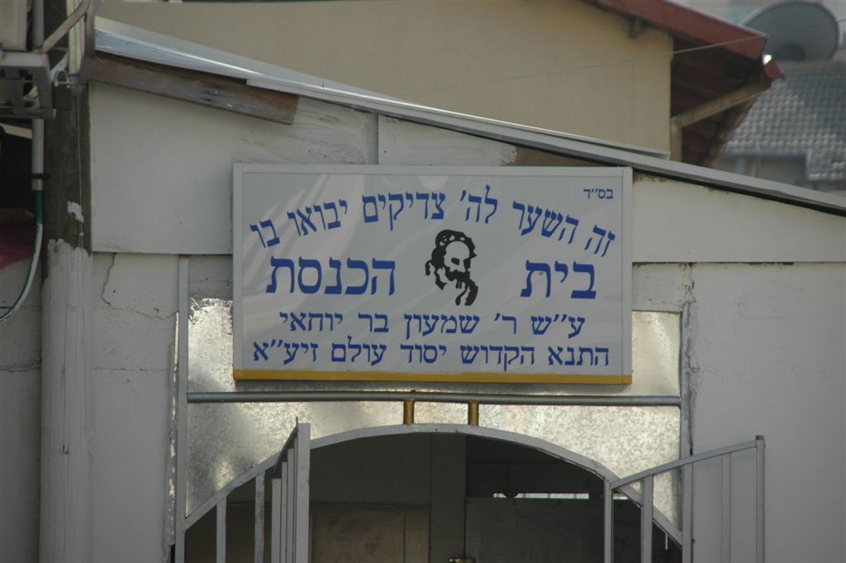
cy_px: 282
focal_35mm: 232
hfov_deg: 8.9
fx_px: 5459
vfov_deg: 5.9
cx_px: 423
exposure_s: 1/640
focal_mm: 155
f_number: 7.1
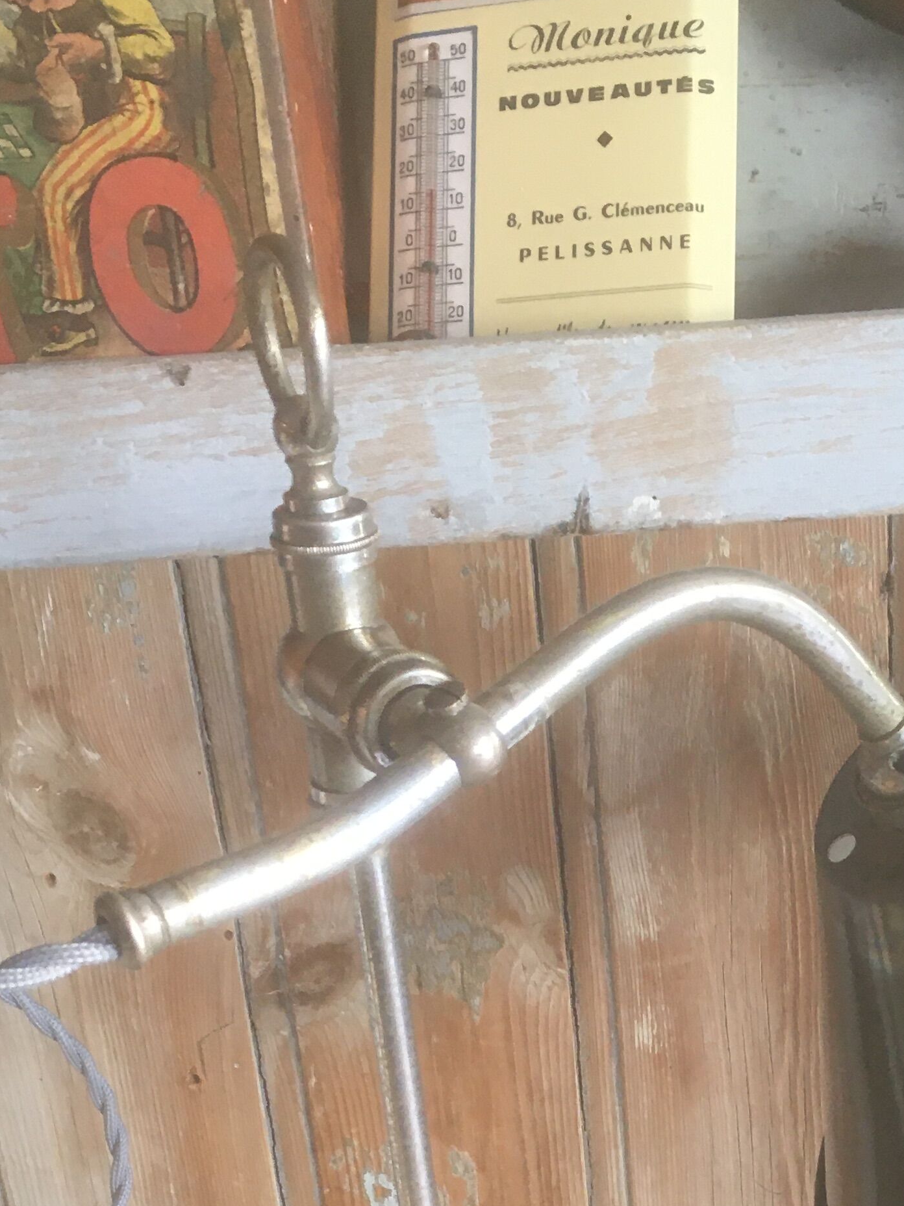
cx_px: 762
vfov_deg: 29.1
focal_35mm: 63
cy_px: 1159
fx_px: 2194
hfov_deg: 22.9
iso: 100
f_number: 2.2
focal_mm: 4.15
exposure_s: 1/33
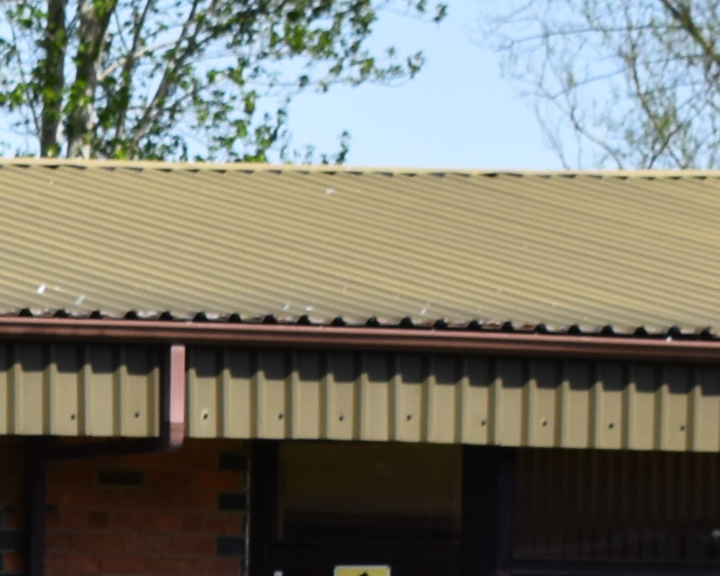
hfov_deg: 4.3
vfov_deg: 3.5
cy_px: 1053
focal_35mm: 446
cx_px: -481
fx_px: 9499
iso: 200
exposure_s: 1/320
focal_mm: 55
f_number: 9
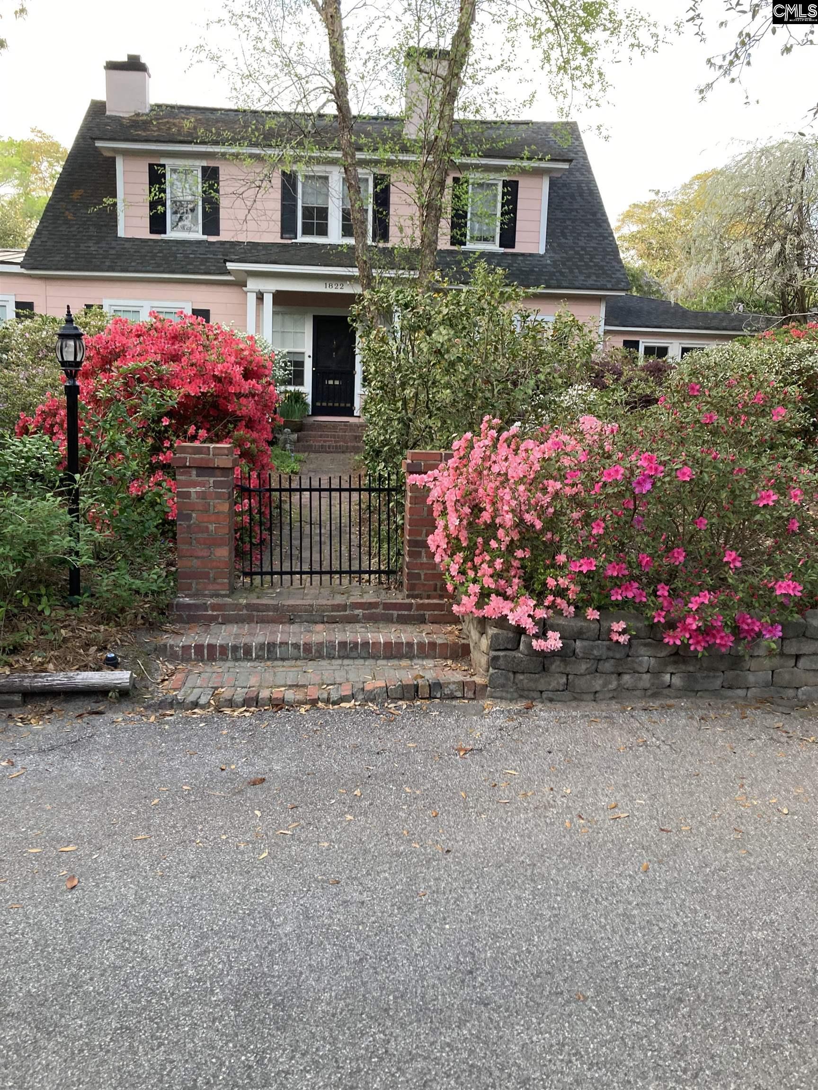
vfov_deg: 63.4
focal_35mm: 28
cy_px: 545
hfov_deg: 49.7
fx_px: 882
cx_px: 409
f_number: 1.8
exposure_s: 1/101
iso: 80
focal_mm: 3.99
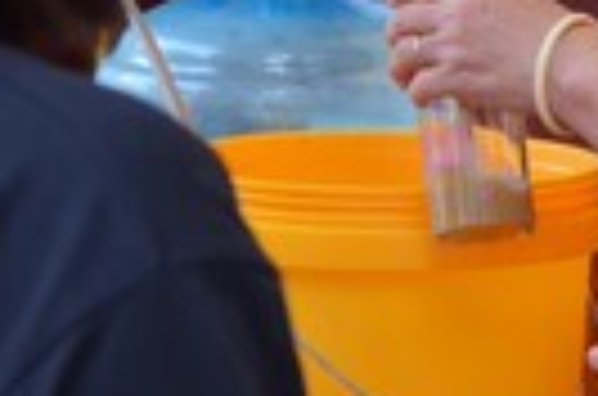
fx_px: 5038
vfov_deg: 4.5
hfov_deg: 6.7
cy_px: -88
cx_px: 706
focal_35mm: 304
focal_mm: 62
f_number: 5
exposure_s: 1/125
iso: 250
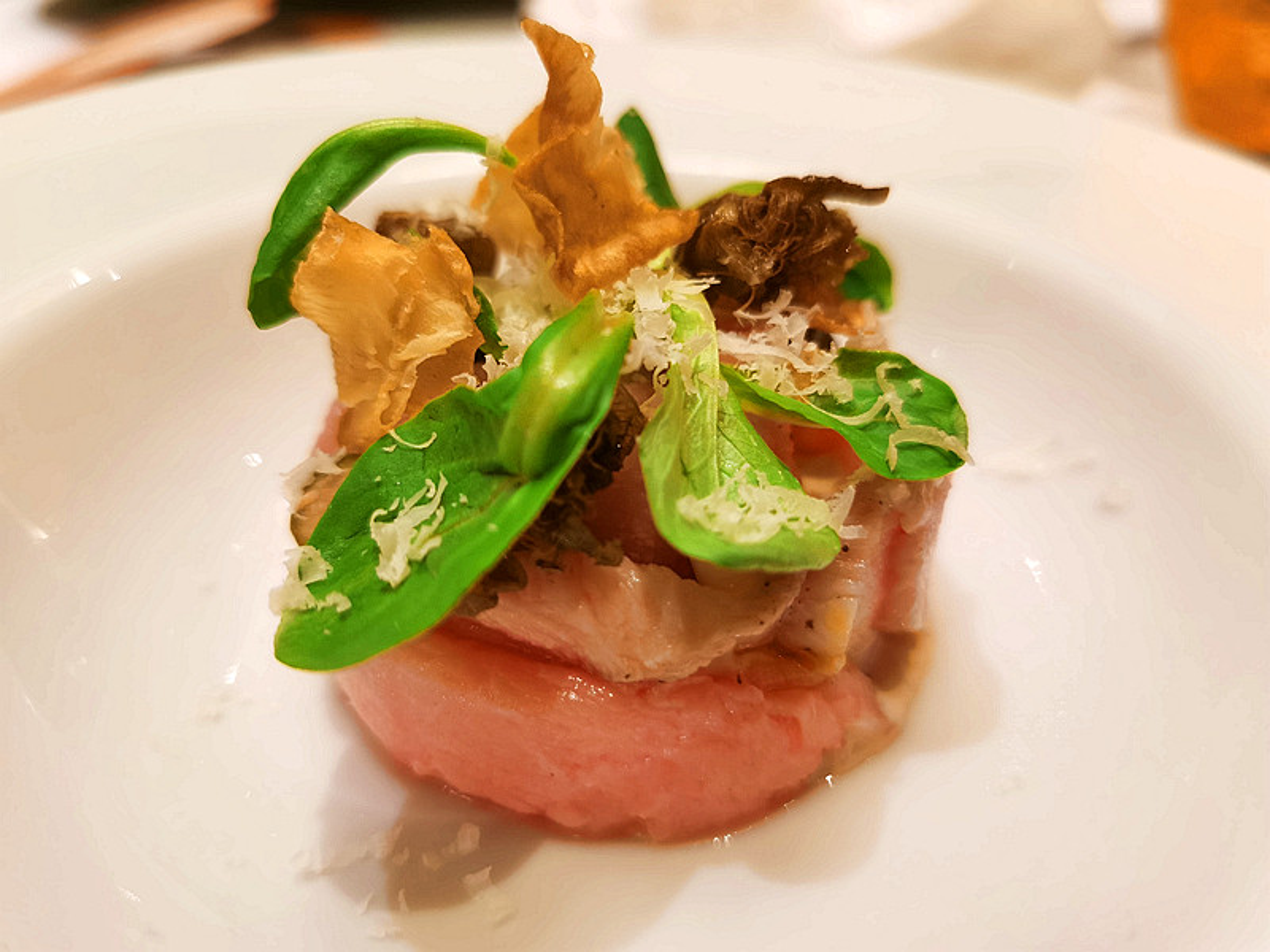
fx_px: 991
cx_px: 635
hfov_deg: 65.3
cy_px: 476
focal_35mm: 27
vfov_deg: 51.4
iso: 250
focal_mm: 5.56
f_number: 1.6
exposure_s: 1/100
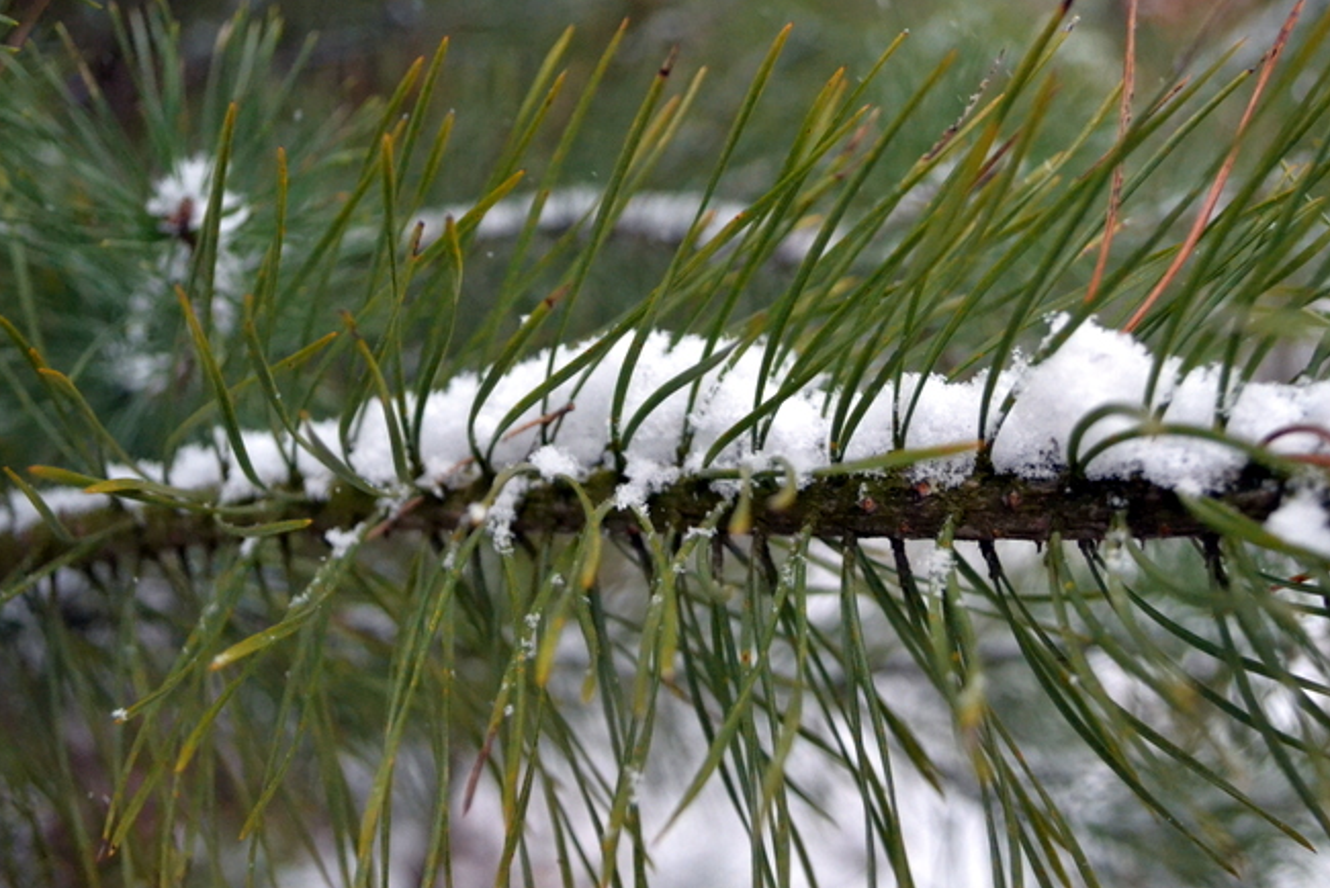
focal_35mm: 48
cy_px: 417
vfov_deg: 28.1
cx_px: 720
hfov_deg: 41.1
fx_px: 1774
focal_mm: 26
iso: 3200
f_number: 4.2
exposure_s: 1/1000
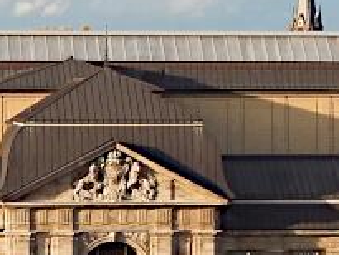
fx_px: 2812
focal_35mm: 287
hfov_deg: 6.9
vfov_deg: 5.2
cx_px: 112
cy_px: 232
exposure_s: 1/400
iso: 125
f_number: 3.7
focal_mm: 8.6
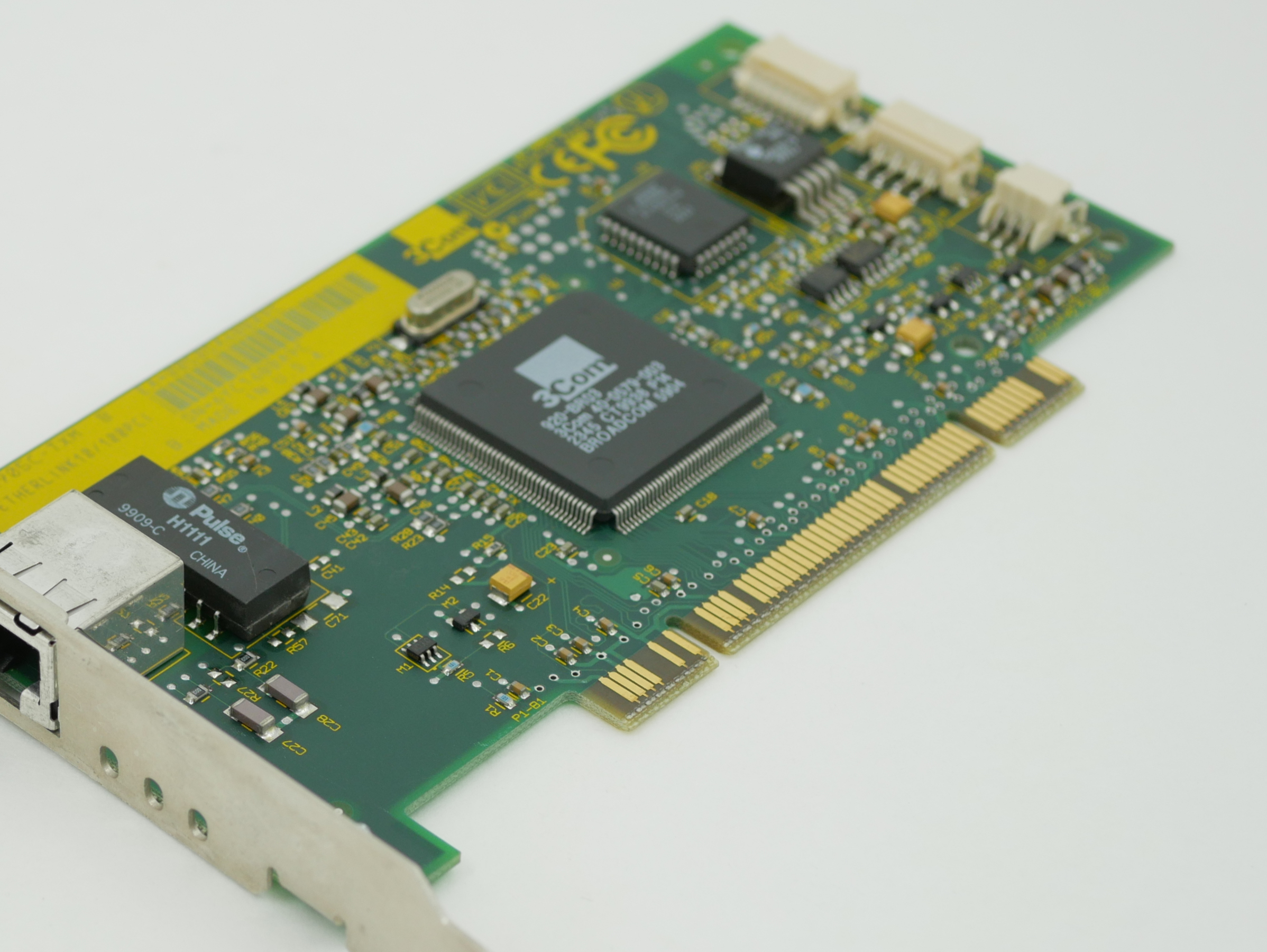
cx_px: 304
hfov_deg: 17.0
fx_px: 4211
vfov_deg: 12.9
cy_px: 568
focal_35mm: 115
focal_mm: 30
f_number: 3.5
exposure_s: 1/125
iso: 200
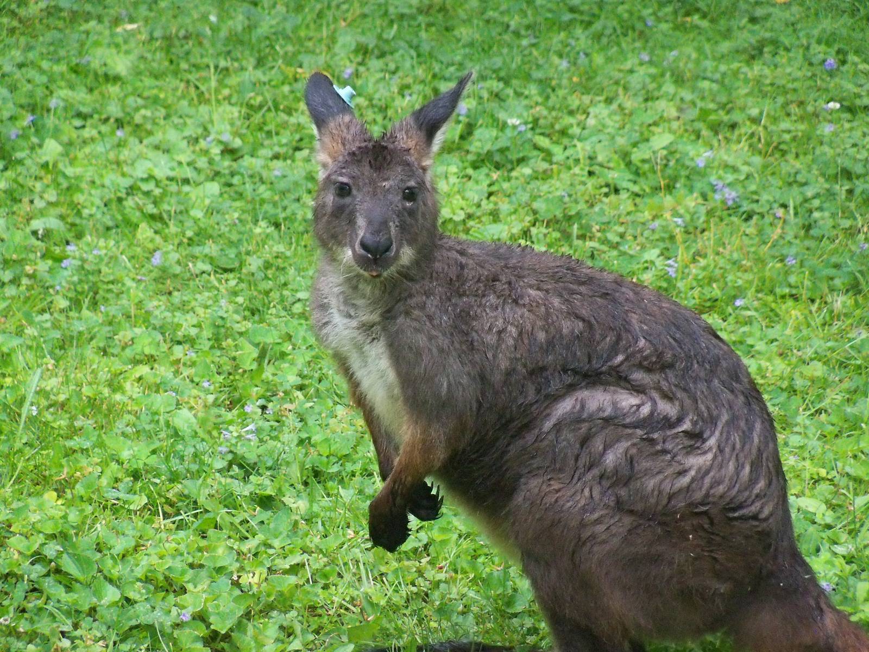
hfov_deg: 6.9
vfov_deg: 5.2
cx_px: 434
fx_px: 7180
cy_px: 326
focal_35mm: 286
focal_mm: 50.6
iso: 640
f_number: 4.5
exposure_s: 1/500
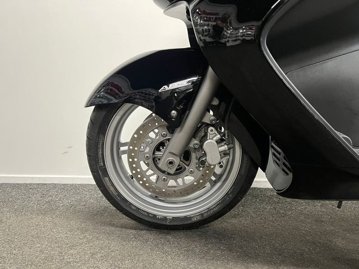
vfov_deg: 53.1
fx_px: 270
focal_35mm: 26
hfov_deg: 67.3
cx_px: 180
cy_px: 134
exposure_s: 1/50
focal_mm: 5.1
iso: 400
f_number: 1.6
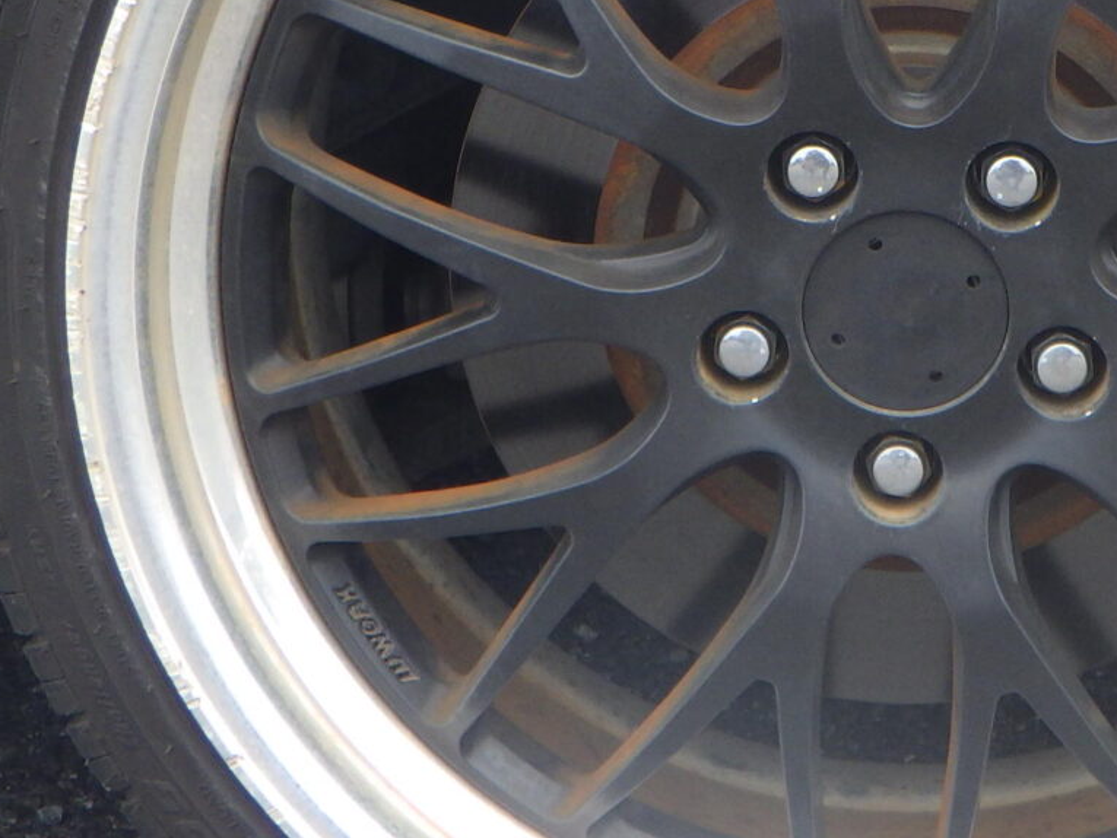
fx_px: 2937
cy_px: 207
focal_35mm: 91
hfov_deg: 21.2
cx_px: 958
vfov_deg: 16.2
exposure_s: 1/200
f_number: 3.8
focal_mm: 6.1
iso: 125
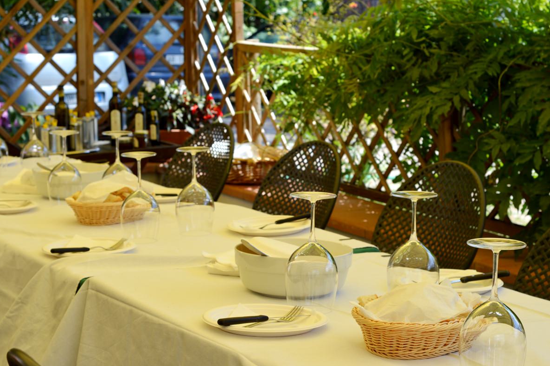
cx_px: 272
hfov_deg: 26.6
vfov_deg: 18.0
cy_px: 183
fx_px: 1161
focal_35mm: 76
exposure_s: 1/250
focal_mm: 50
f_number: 8
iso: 200
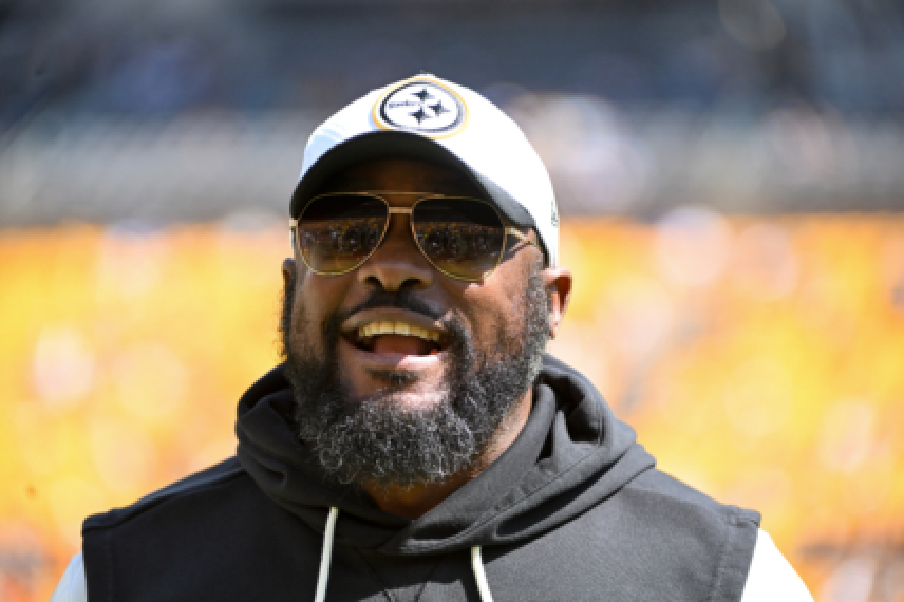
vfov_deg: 6.9
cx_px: 452
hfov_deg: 10.3
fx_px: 5020
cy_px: 301
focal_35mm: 200
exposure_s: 1/1600
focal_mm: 200
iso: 800
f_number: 4
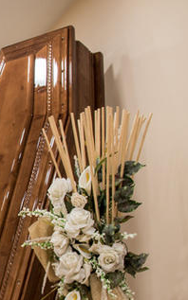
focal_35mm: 58
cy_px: 229
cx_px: -128
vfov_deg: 34.3
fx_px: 476
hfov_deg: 18.5
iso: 100
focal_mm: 24
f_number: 11
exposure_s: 1
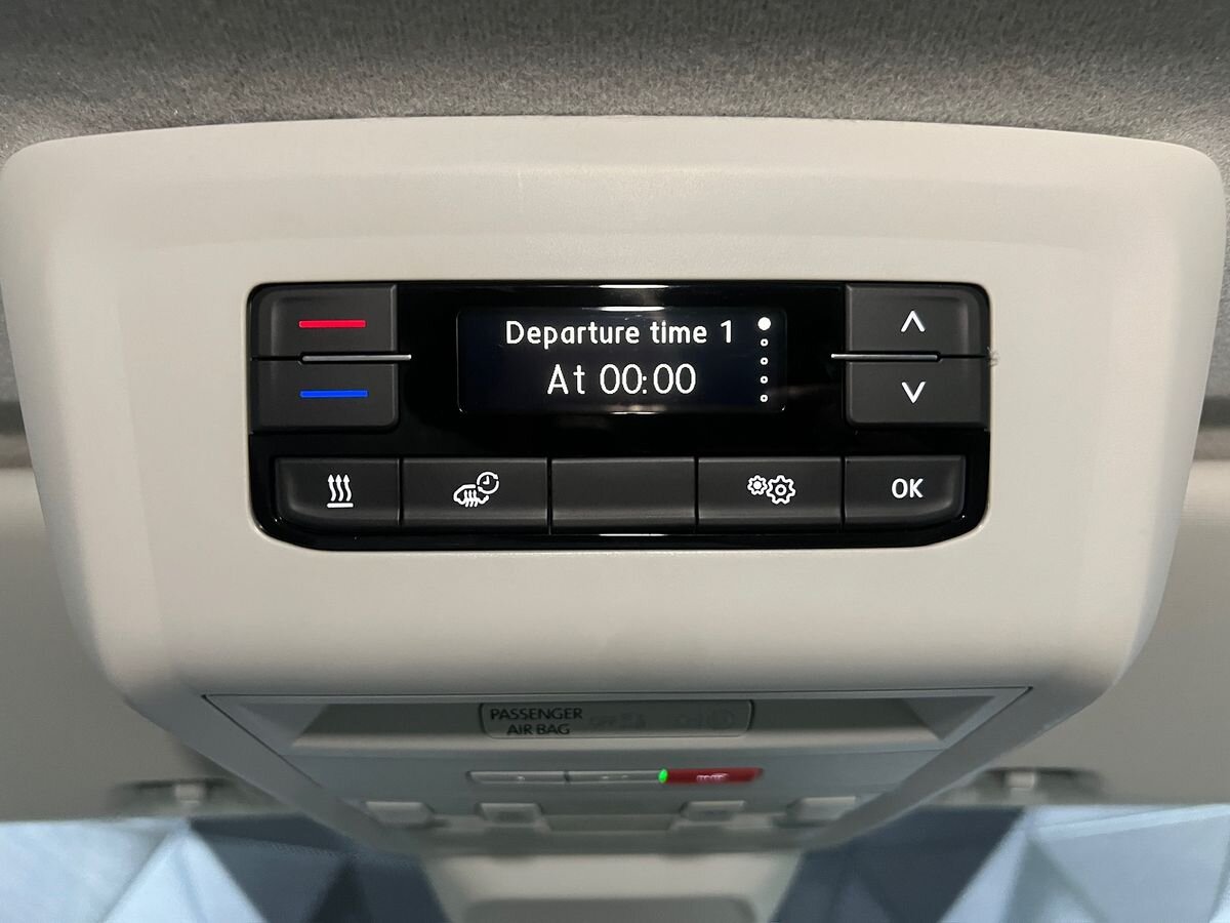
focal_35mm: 26
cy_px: 462
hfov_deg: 67.3
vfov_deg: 53.1
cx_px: 615
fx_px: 924
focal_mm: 5.7
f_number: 1.5
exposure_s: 1/50
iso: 500
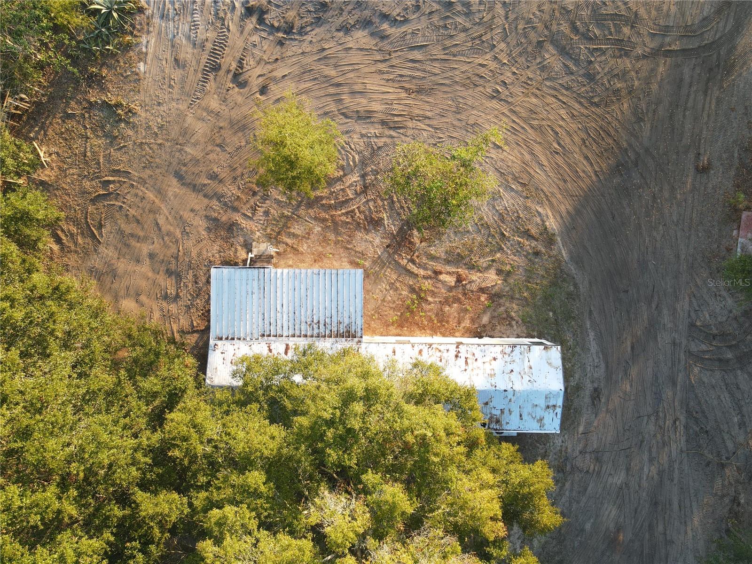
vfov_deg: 56.8
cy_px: 282
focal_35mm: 24
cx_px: 376
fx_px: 521
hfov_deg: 71.6
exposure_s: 1/30
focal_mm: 4.5
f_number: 2.8
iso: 100
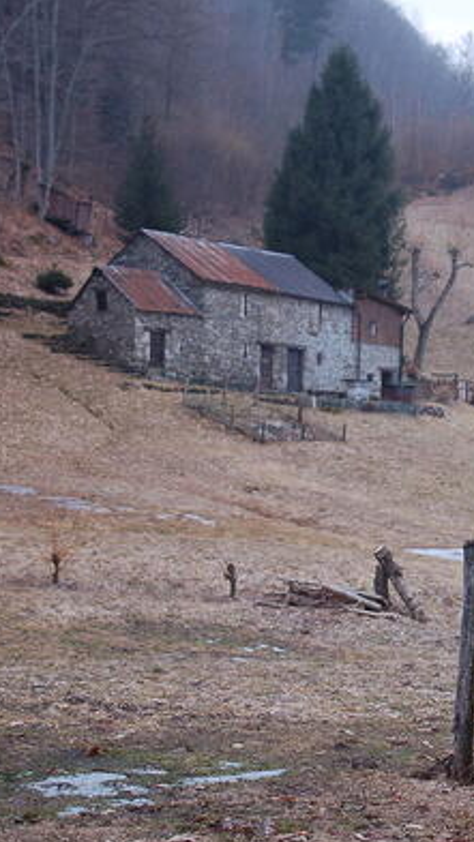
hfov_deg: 17.4
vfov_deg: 31.4
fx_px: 1497
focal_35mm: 67
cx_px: 530
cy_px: 422
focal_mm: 28
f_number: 3.5
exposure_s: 1/50
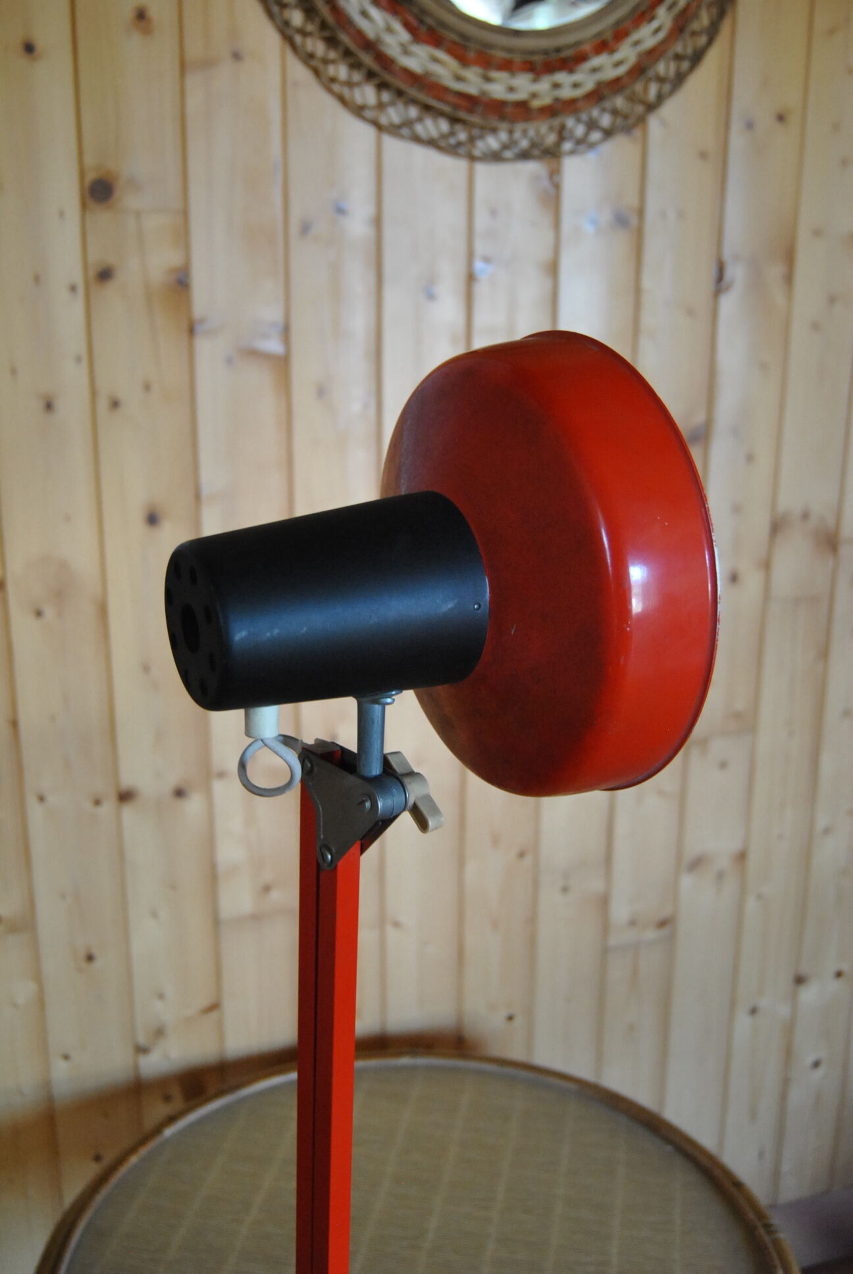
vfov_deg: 53.1
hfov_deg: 37.0
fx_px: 1276
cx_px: 426
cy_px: 637
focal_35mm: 36
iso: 800
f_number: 3.8
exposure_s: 1/30
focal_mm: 24
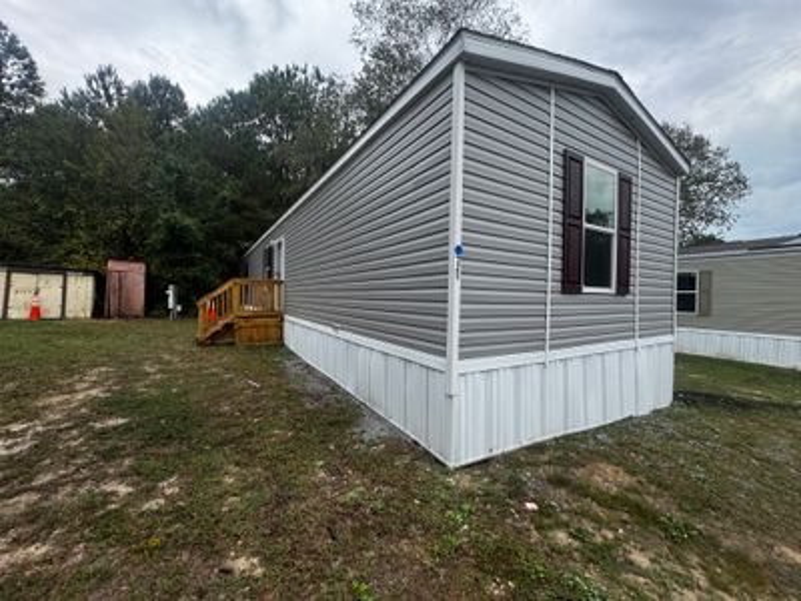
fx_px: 324
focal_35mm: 14
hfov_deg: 102.1
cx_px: 400
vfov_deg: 85.7
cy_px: 300
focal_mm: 2.22
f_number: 2.2
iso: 40
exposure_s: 1/515
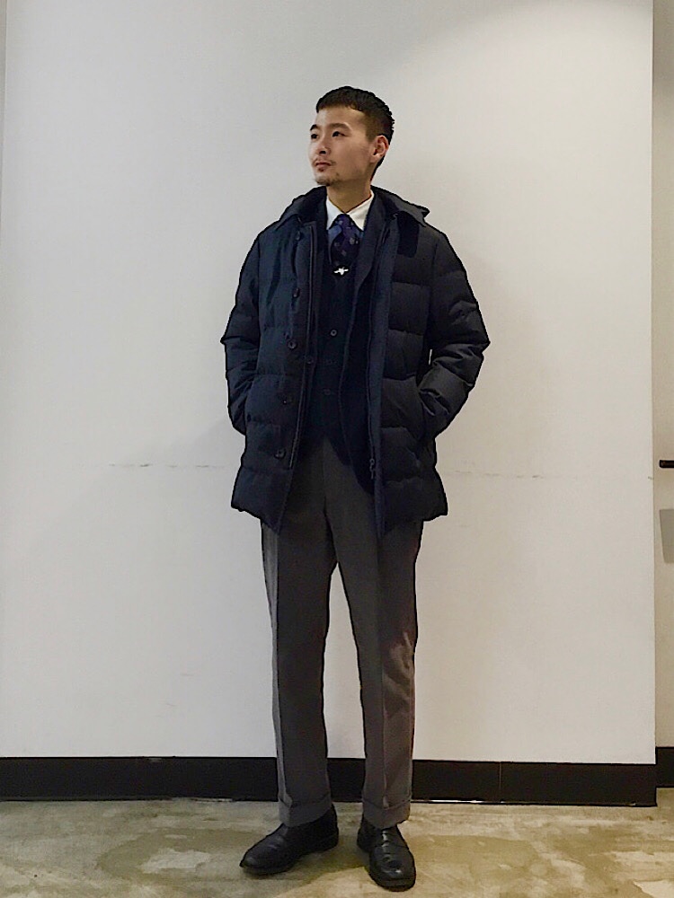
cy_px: 449
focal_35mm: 31
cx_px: 337
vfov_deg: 58.4
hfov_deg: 45.4
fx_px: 805
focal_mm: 3.3
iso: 64
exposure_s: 1/33
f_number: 2.4
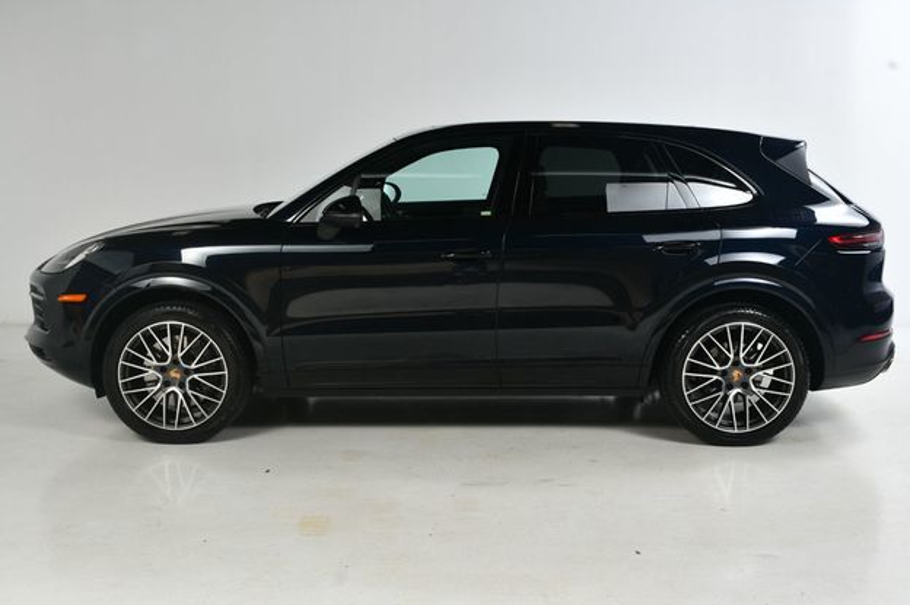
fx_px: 1010
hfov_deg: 48.5
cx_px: 455
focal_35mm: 40
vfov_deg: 33.3
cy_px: 296
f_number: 11
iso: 100
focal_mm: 26
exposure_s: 1/160
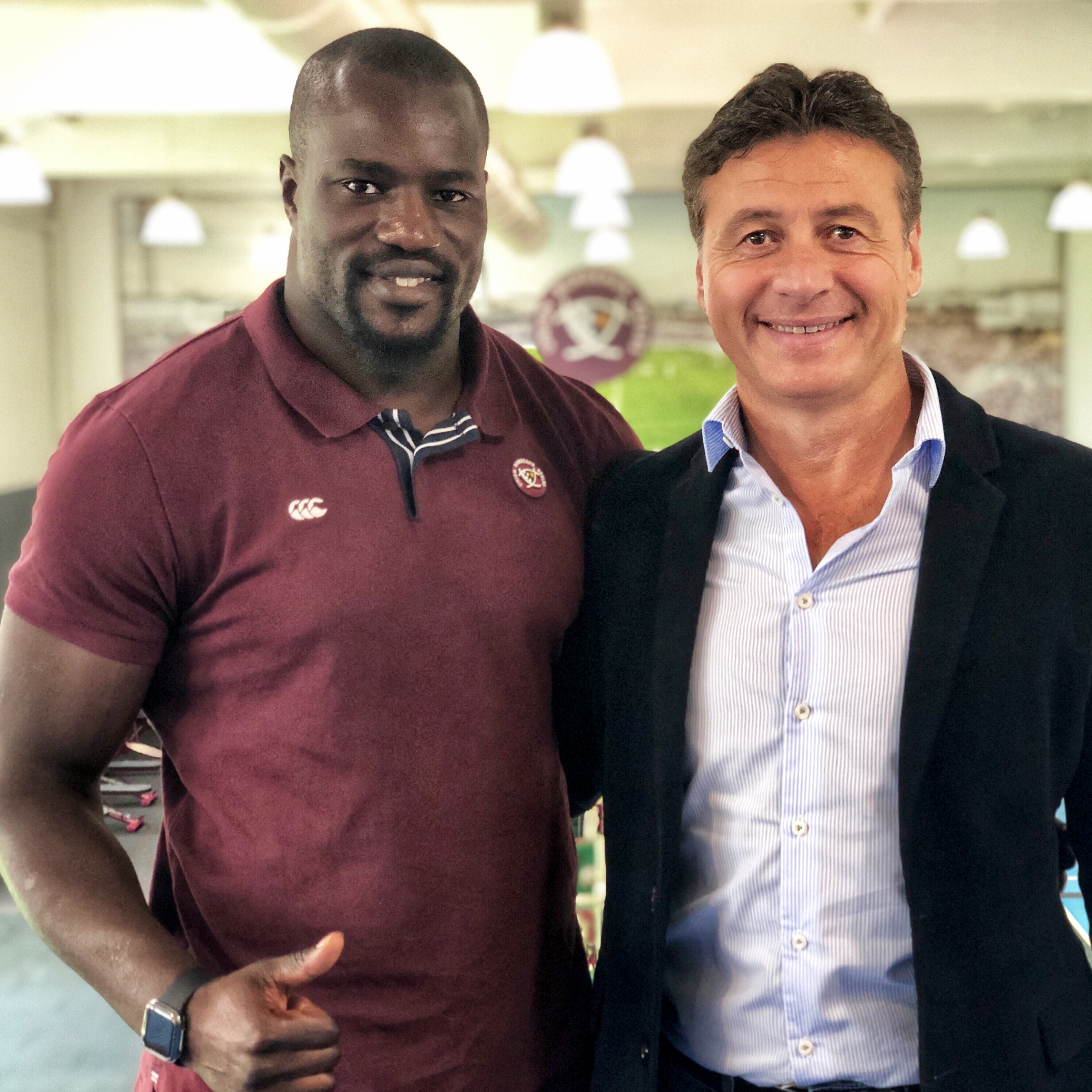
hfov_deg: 27.7
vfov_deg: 27.7
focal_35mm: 62
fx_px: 2213
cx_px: 634
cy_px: 544
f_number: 2.4
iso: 125
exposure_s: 1/25
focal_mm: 6
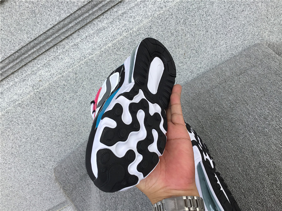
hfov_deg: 58.4
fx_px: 253
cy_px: 106
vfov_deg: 45.4
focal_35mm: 31
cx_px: 141
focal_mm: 3.3
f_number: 2.4
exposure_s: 1/317
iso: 25
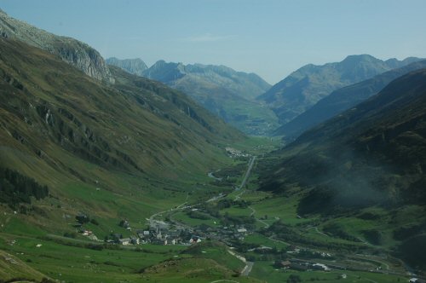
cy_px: 142
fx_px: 674
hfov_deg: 35.1
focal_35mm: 57
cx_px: 213
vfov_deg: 23.7
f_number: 10
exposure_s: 1/320
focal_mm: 38
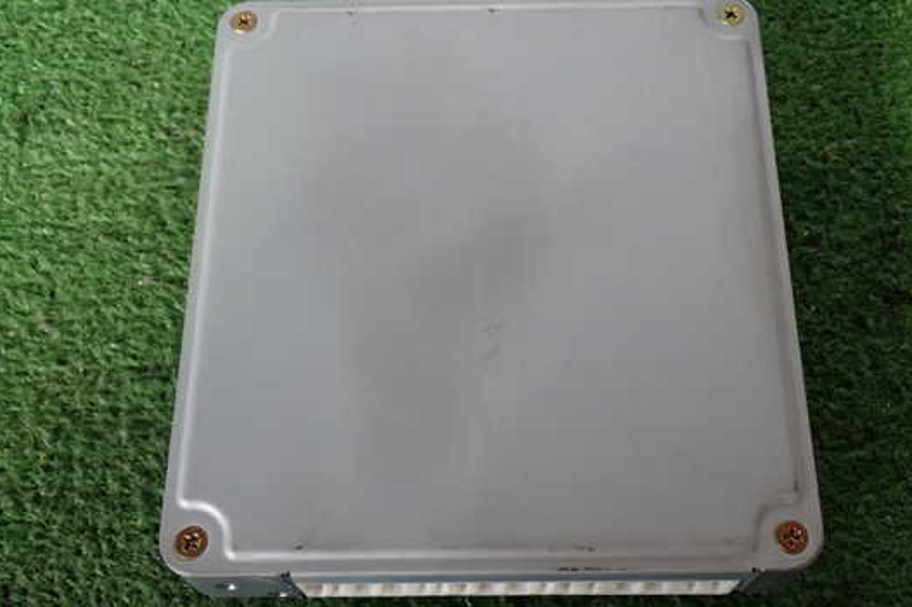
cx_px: 495
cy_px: 292
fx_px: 1140
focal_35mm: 45
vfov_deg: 29.8
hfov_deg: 43.6
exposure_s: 1/40
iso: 200
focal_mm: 6.83
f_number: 2.7
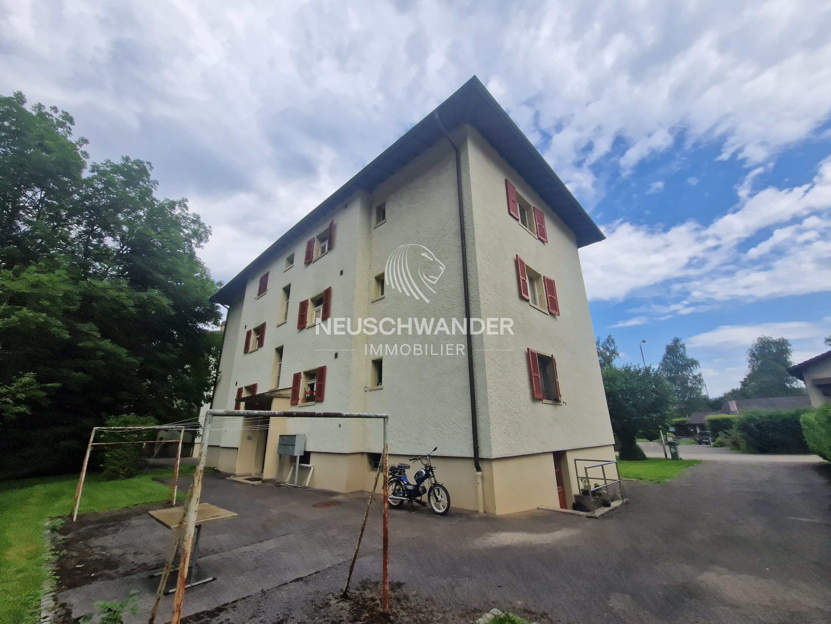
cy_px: 312
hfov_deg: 106.2
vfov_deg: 89.9
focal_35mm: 13
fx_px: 312
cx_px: 416
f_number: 2.2
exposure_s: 1/1960
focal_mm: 2.2
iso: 50
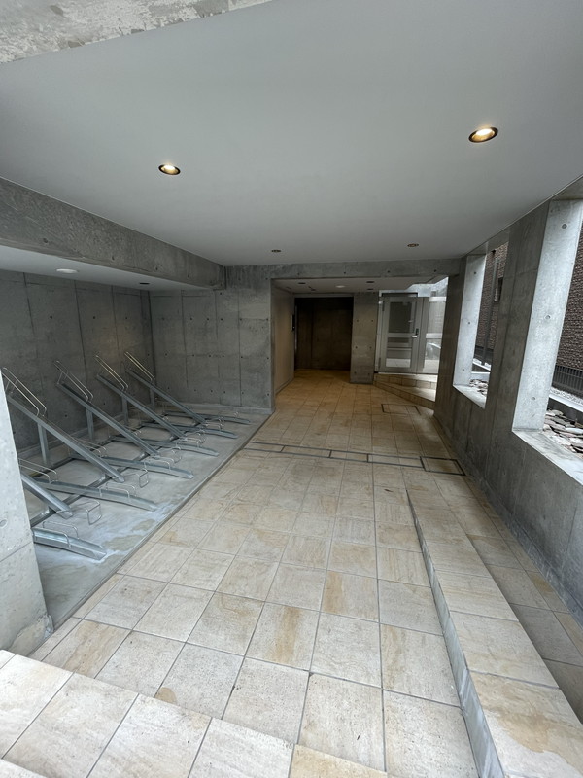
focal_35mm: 14
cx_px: 292
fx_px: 314
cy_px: 389
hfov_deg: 85.7
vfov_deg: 102.1
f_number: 2.4
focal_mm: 1.55
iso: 80
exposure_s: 1/99
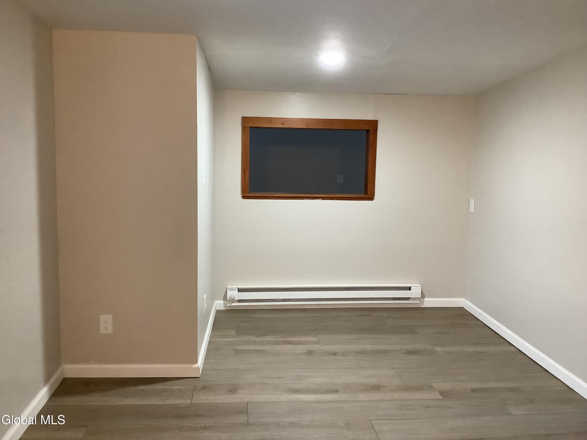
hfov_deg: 58.4
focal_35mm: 31
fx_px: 526
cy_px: 220
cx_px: 294
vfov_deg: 45.4
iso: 250
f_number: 2.4
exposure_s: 1/50
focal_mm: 3.3
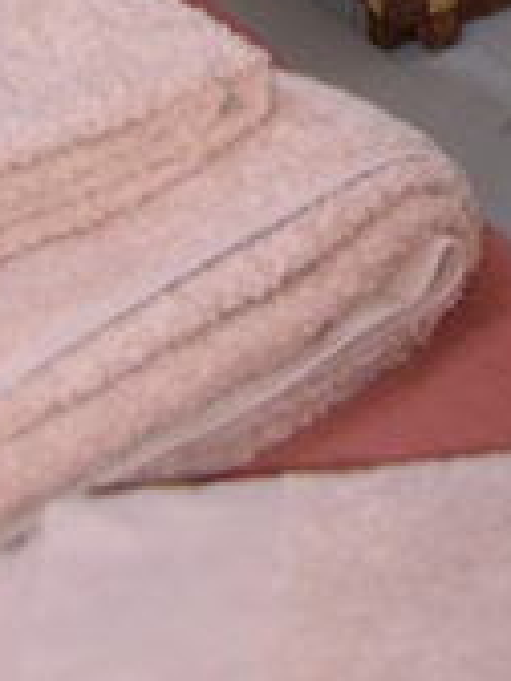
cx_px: 1044
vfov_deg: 7.3
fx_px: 4648
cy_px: -1423
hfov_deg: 6.1
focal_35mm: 236
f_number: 4
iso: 900
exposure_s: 1/60
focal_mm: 25
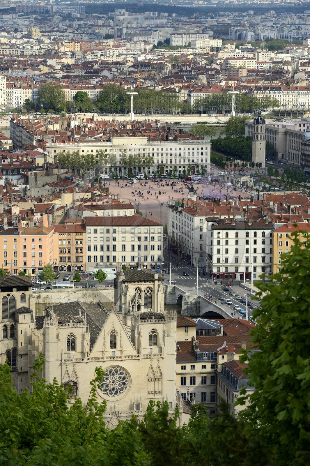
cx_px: 155
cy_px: 233
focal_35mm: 116
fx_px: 1500
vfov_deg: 17.7
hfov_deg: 11.8
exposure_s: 1/320
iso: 200
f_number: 8
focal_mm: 116
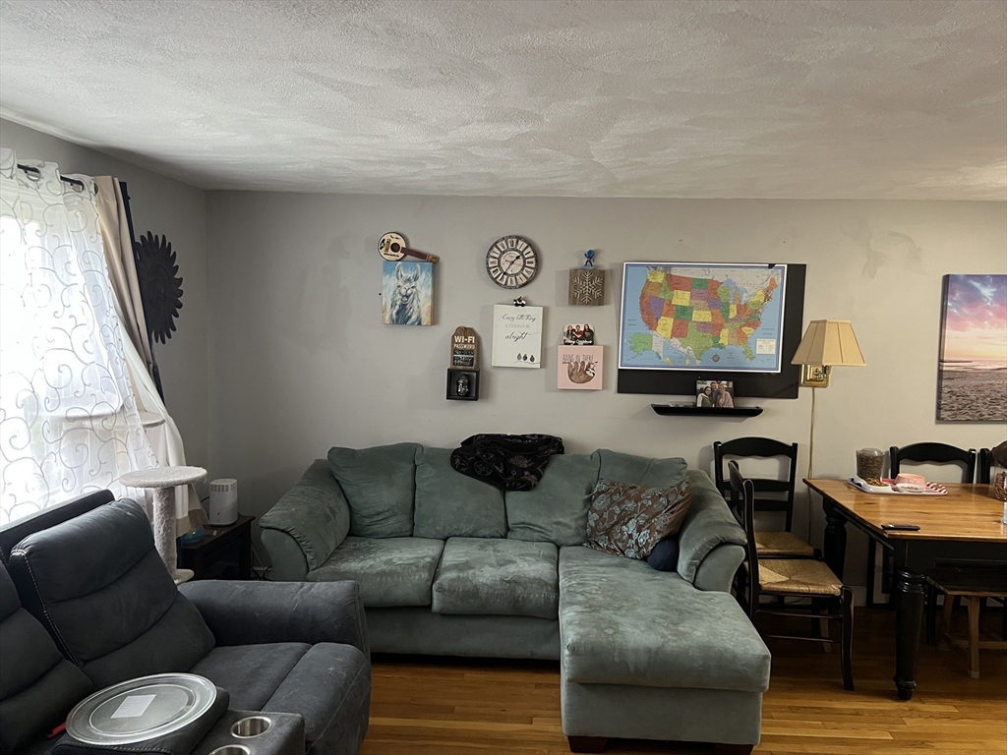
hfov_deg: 67.3
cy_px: 378
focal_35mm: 26
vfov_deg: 53.1
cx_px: 504
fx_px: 756
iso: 400
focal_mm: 5.7
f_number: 1.5
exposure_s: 1/60
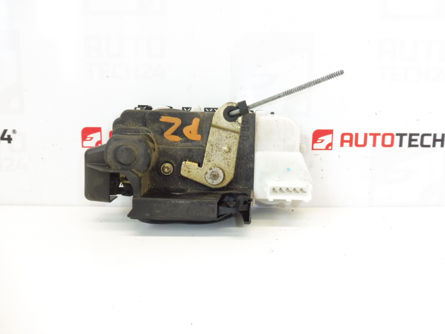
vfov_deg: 56.8
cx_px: 222
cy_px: 167
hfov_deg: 71.6
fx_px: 309
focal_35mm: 24
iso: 200
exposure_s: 1/80
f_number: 3.5
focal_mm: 4.3
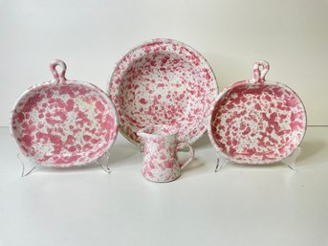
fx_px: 275
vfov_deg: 48.2
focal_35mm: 29
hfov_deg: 61.7
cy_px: 123
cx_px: 164
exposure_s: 1/120
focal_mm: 3
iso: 40
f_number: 1.8
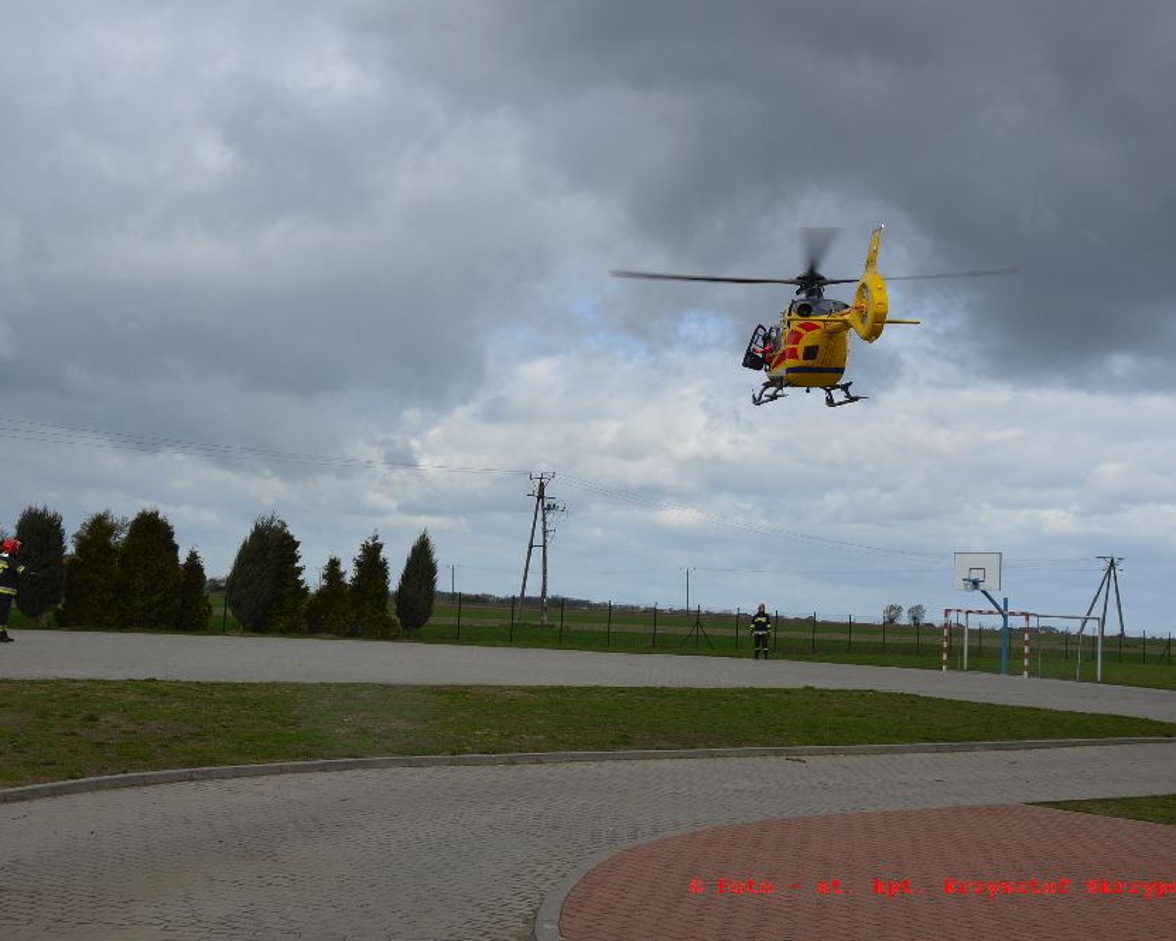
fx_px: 1567
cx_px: 574
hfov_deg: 41.1
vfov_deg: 33.4
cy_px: 461
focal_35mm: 45
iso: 100
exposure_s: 1/250
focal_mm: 26
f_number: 8
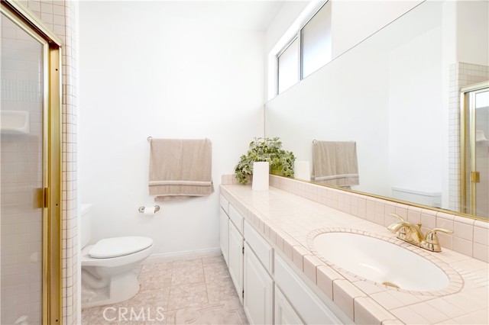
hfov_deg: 100.4
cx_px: 244
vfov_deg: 77.3
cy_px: 162
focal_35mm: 15
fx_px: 204
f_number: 8
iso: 500
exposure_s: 1/3
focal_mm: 10
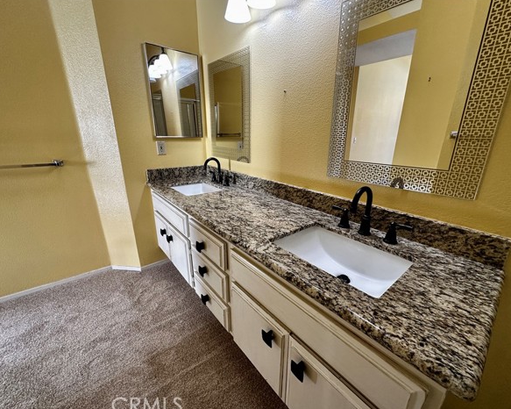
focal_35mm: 15
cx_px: 266
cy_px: 207
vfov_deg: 84.0
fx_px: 227
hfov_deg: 96.8
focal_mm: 2.22
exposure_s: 1/120
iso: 200
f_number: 2.2
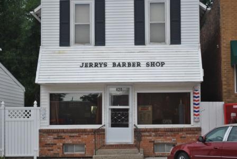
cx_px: 118
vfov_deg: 16.6
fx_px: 544
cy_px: 80
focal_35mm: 82
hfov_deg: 24.6
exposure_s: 1/160
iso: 100
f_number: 6.3
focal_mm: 55
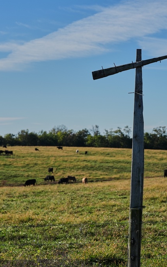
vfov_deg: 26.8
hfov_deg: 16.8
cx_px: 143
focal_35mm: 77
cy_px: 133
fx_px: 560
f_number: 4
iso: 400
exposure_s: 1/5000
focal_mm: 50
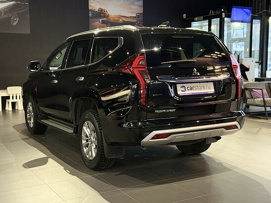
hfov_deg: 39.7
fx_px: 375
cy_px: 102
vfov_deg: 30.2
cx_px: 136
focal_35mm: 48
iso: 400
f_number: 1.78
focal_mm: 6.76
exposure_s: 1/33
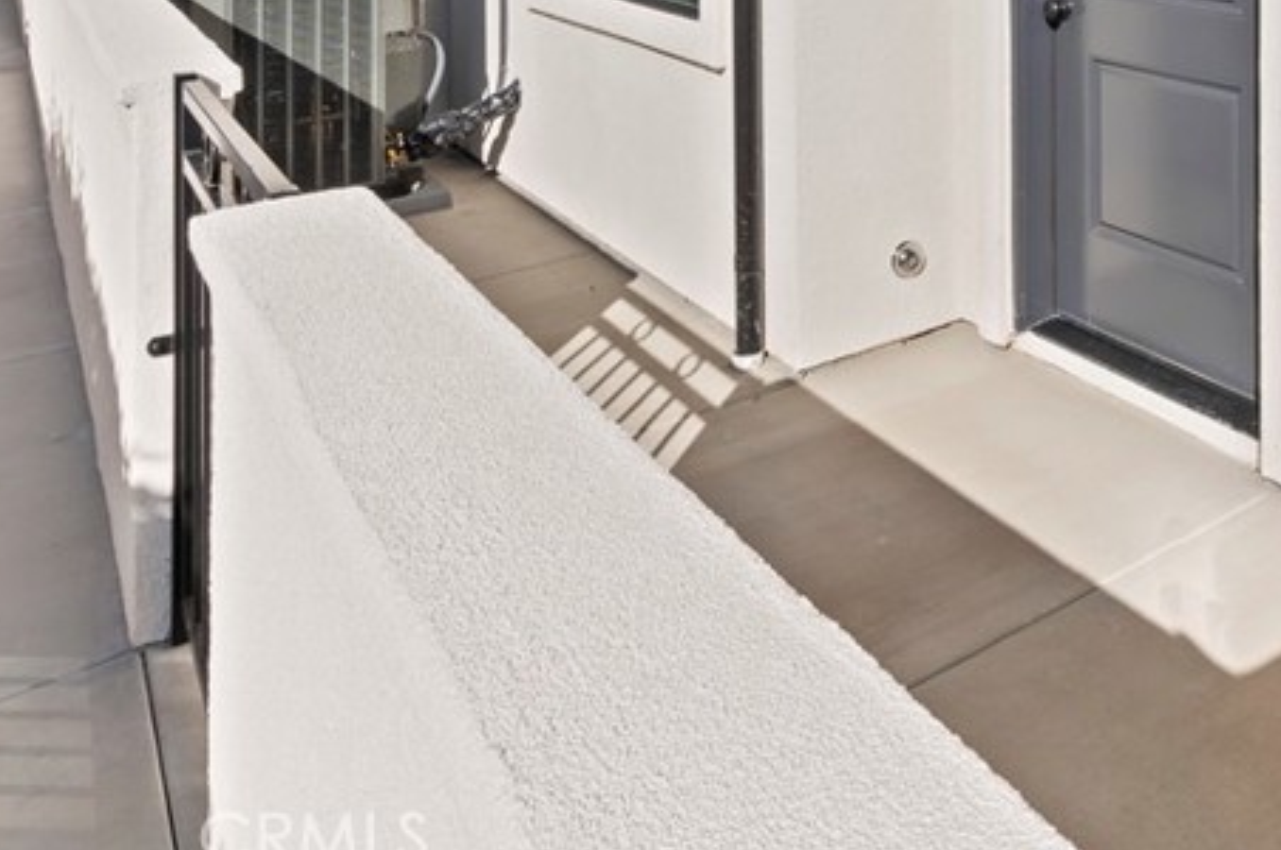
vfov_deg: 33.7
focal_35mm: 34
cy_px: -86
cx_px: 1066
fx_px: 1208
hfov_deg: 51.5
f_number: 16
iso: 160
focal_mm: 15
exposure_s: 1/40
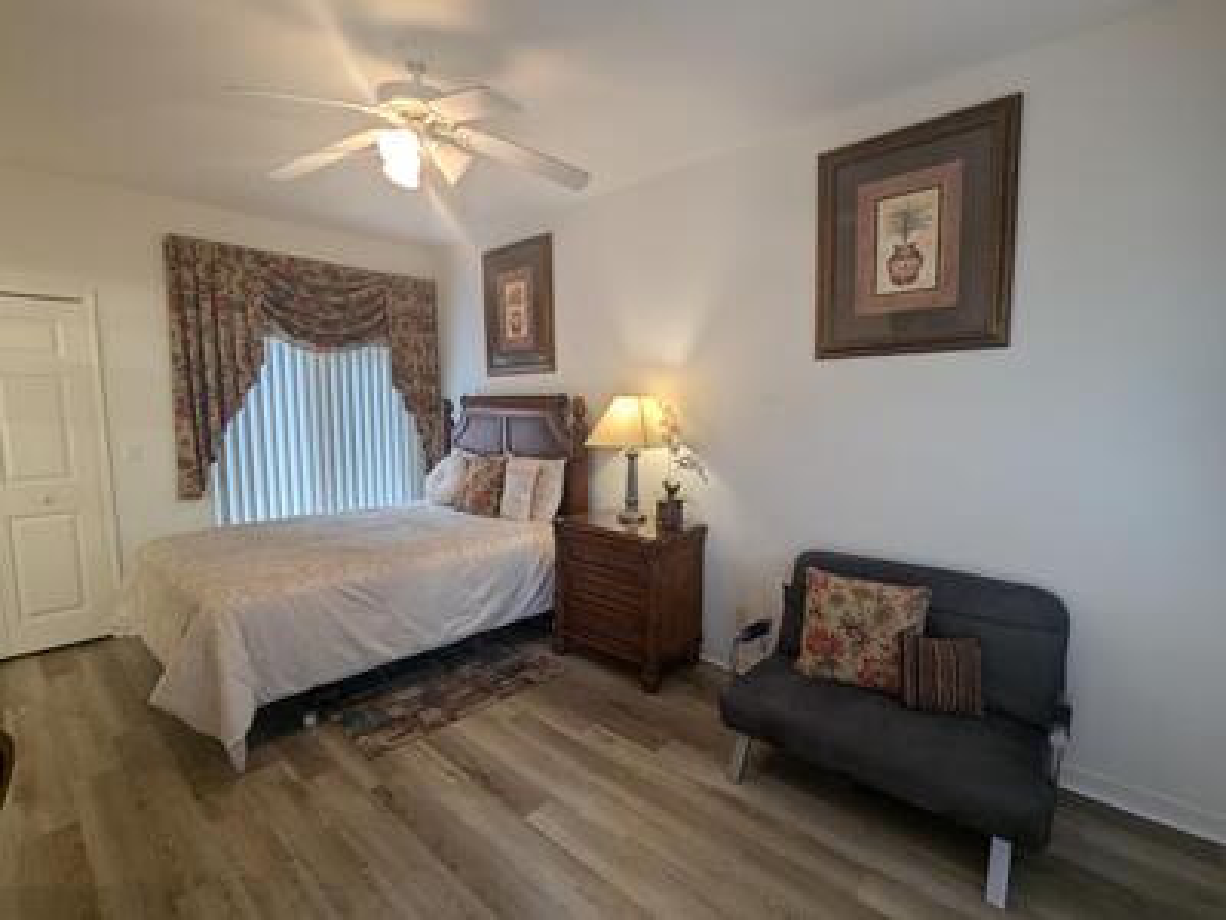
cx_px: 613
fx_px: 567
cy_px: 460
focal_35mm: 16
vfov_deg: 78.1
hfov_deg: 94.5
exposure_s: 1/24
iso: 51
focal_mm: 2.35
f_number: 2.2
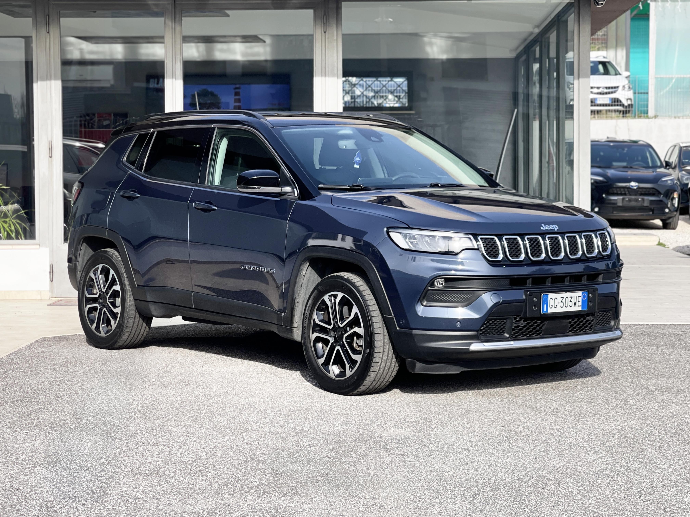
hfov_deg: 30.3
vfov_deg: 22.9
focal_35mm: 64
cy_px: 258
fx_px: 1276
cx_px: 345
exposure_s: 1/742
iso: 32
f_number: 2.2
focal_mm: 7.5
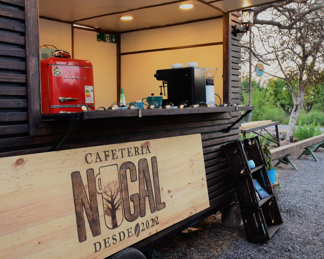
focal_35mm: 40
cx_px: 169
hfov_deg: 45.8
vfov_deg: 37.3
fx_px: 384
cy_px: 126
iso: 400
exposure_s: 1/50
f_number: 8
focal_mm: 22
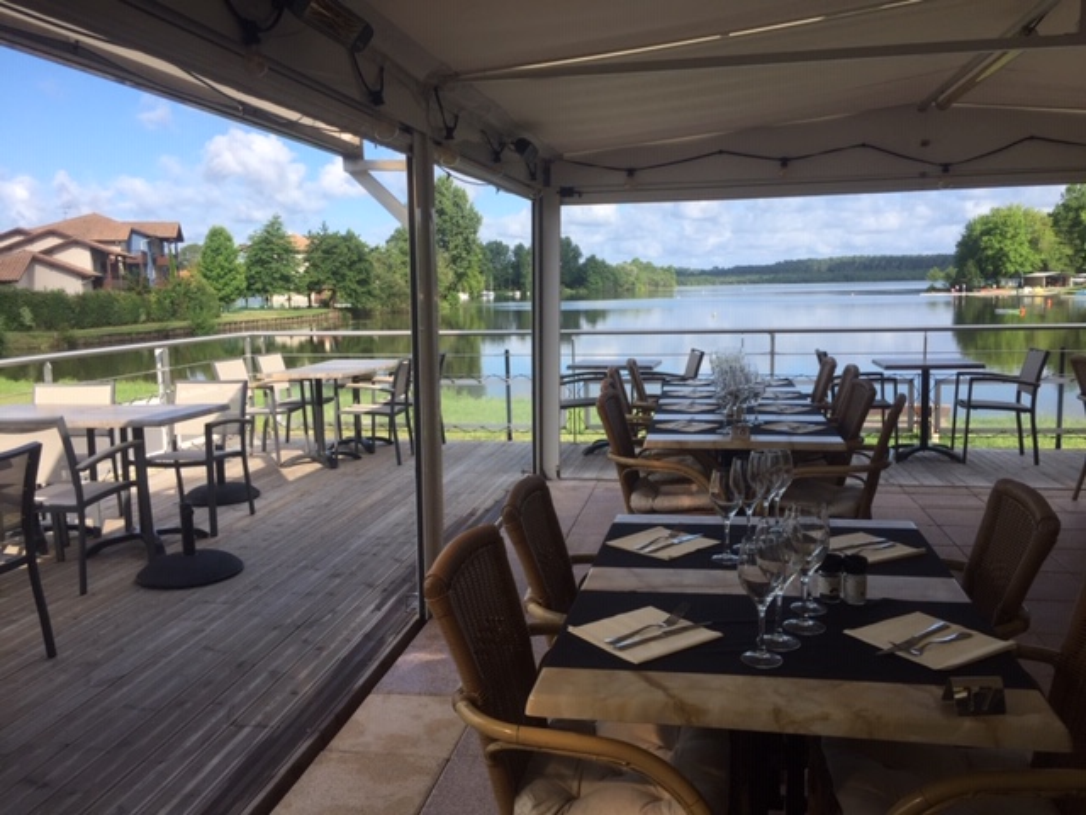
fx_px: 910
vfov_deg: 48.2
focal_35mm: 29
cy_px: 408
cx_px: 543
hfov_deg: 61.7
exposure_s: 1/1199
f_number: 2.2
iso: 32
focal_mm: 4.15
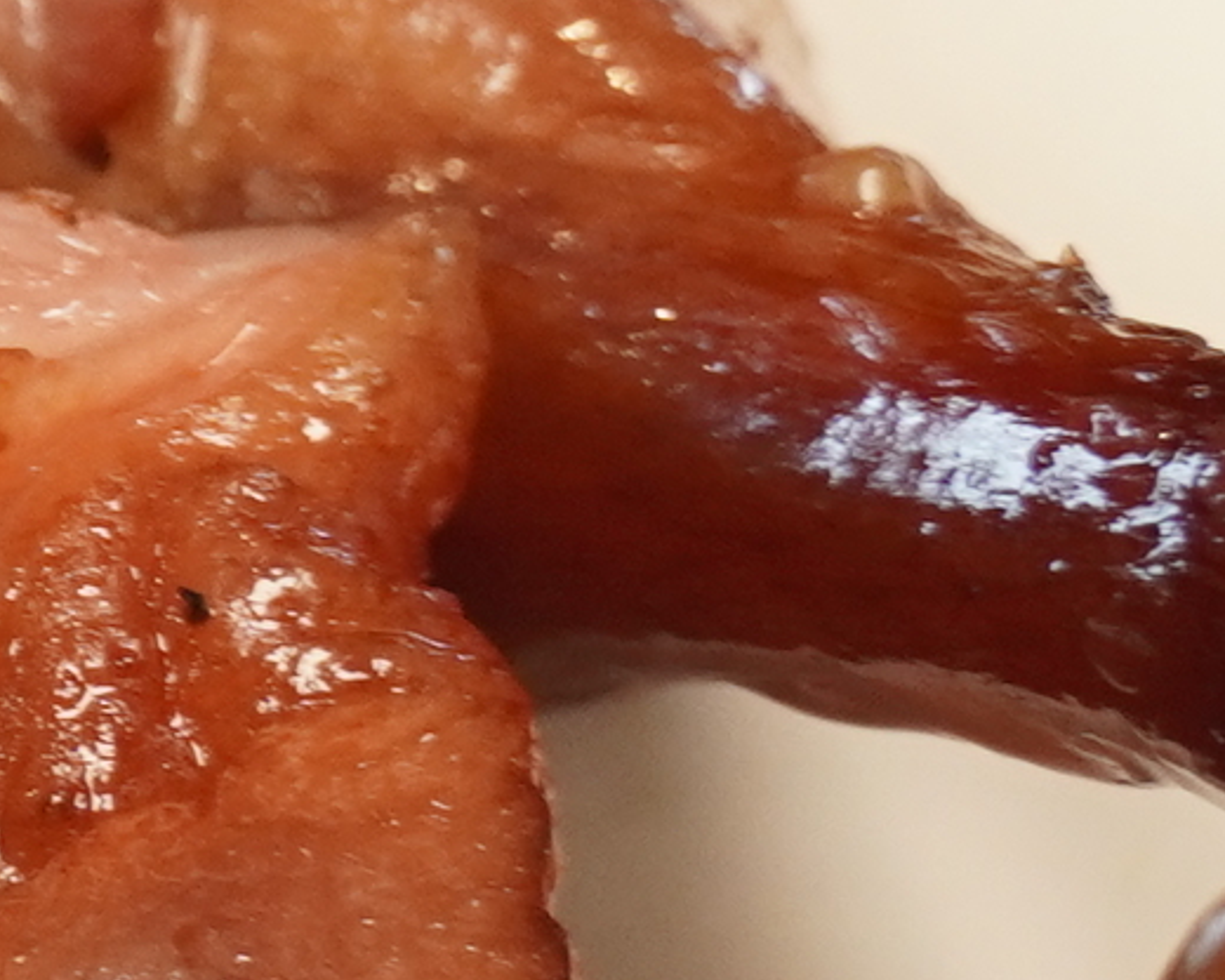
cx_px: -3345
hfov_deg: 3.9
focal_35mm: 471
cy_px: 106
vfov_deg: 3.3
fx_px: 17070
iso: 800
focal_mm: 41
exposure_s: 1/125
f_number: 5.6
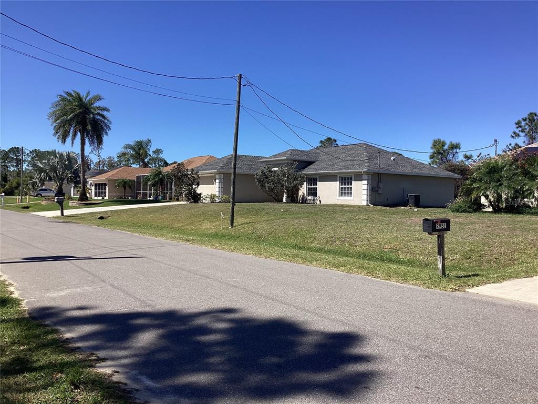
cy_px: 202
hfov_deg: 58.4
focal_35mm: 31
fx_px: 482
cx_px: 269
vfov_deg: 45.4
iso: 25
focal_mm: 3.3
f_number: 2.4
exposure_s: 1/1404
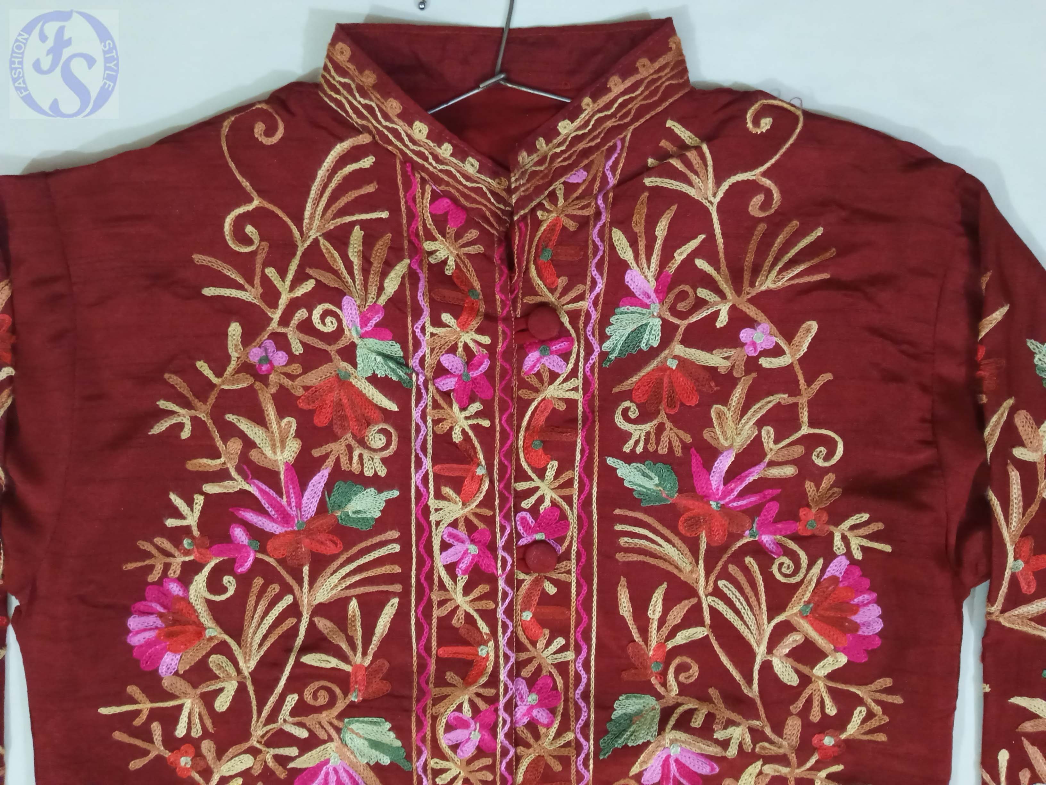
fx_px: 816
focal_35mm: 27
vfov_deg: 51.4
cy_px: 392
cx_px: 523
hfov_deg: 65.3
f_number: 2.2
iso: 1688
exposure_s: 1/25
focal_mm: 3.73
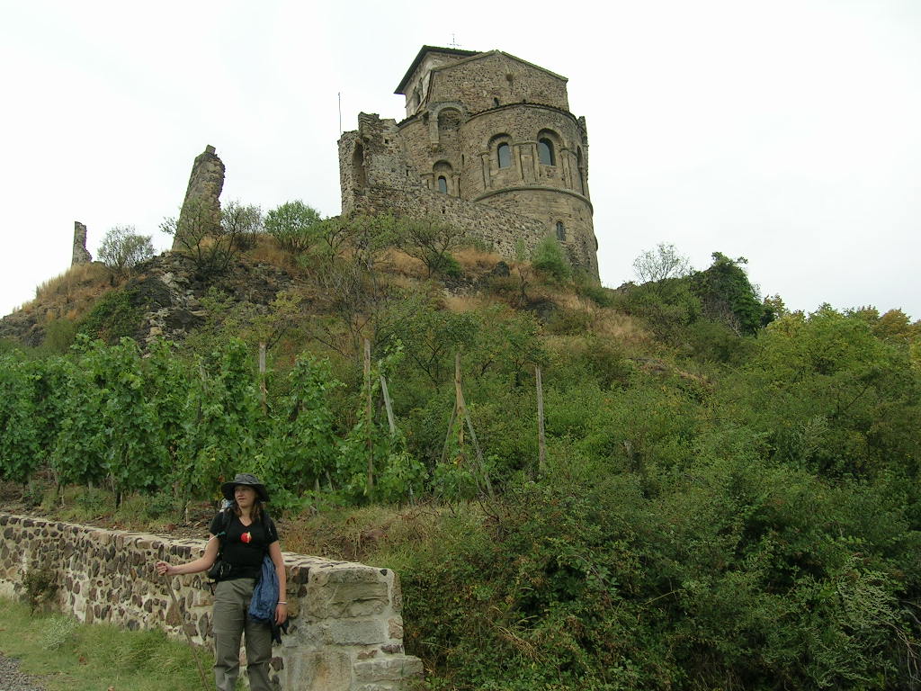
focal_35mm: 35
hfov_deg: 52.6
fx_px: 931
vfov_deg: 40.7
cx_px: 460
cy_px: 346
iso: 50
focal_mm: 5.4
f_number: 4.8
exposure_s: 1/182
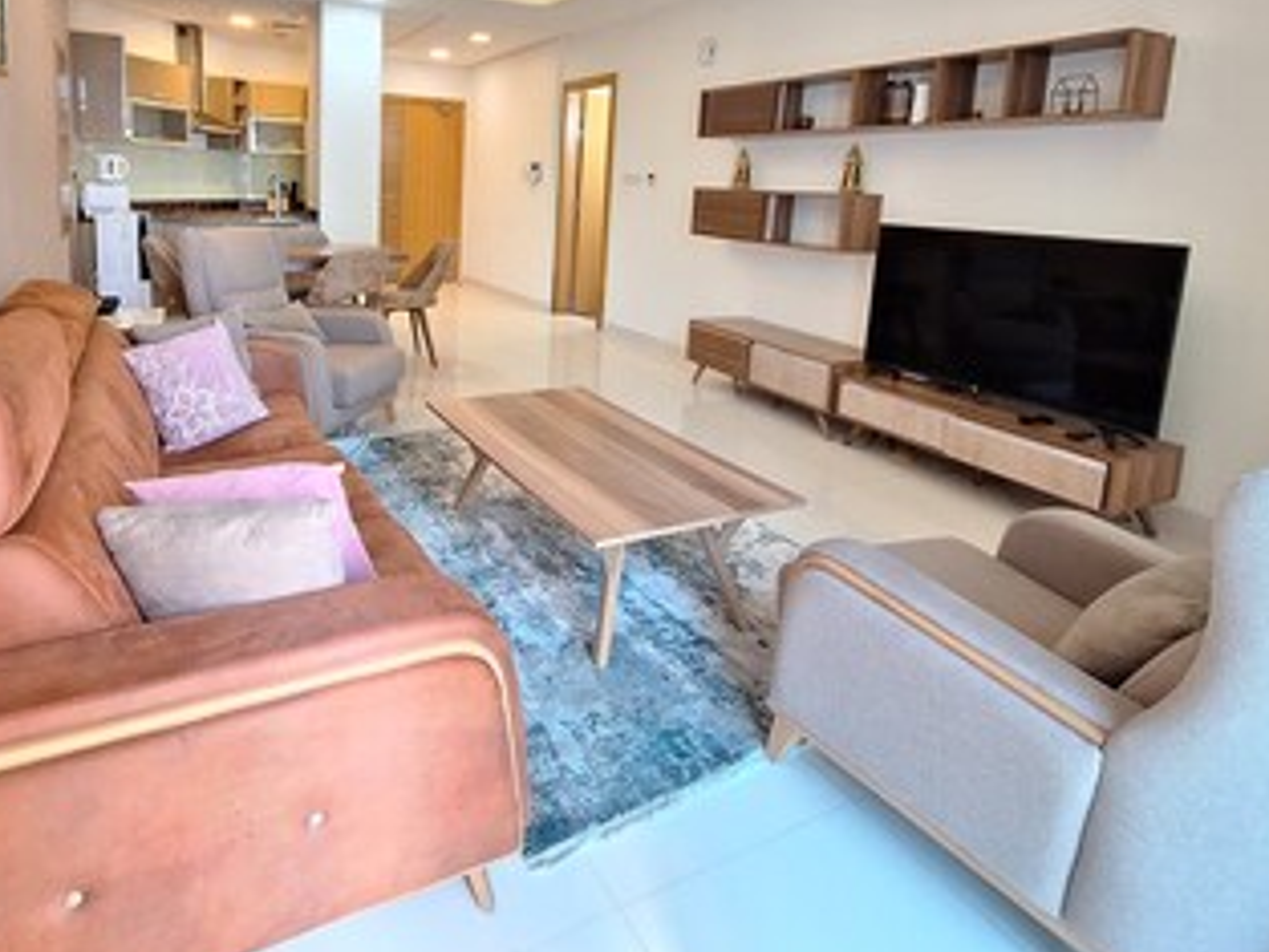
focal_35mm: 19
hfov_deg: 83.1
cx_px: 480
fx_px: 697
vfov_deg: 65.7
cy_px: 273
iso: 200
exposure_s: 1/50
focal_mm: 1.74
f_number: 2.2
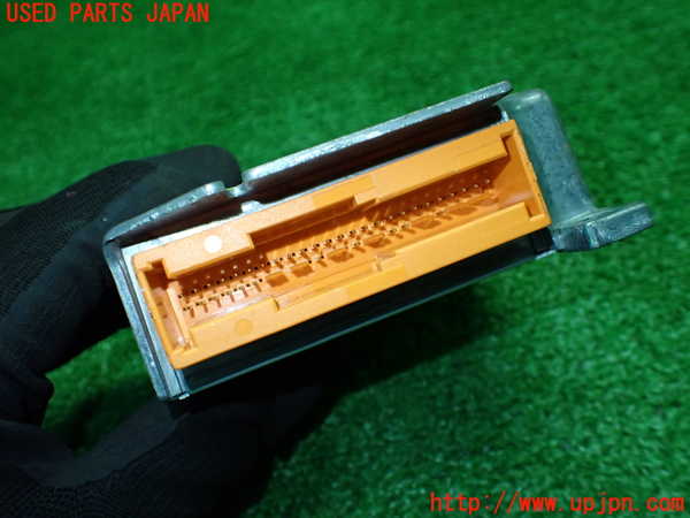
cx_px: 345
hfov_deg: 60.0
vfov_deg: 46.8
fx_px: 598
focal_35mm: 30
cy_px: 259
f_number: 2.3
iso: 320
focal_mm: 5.4
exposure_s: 1/125
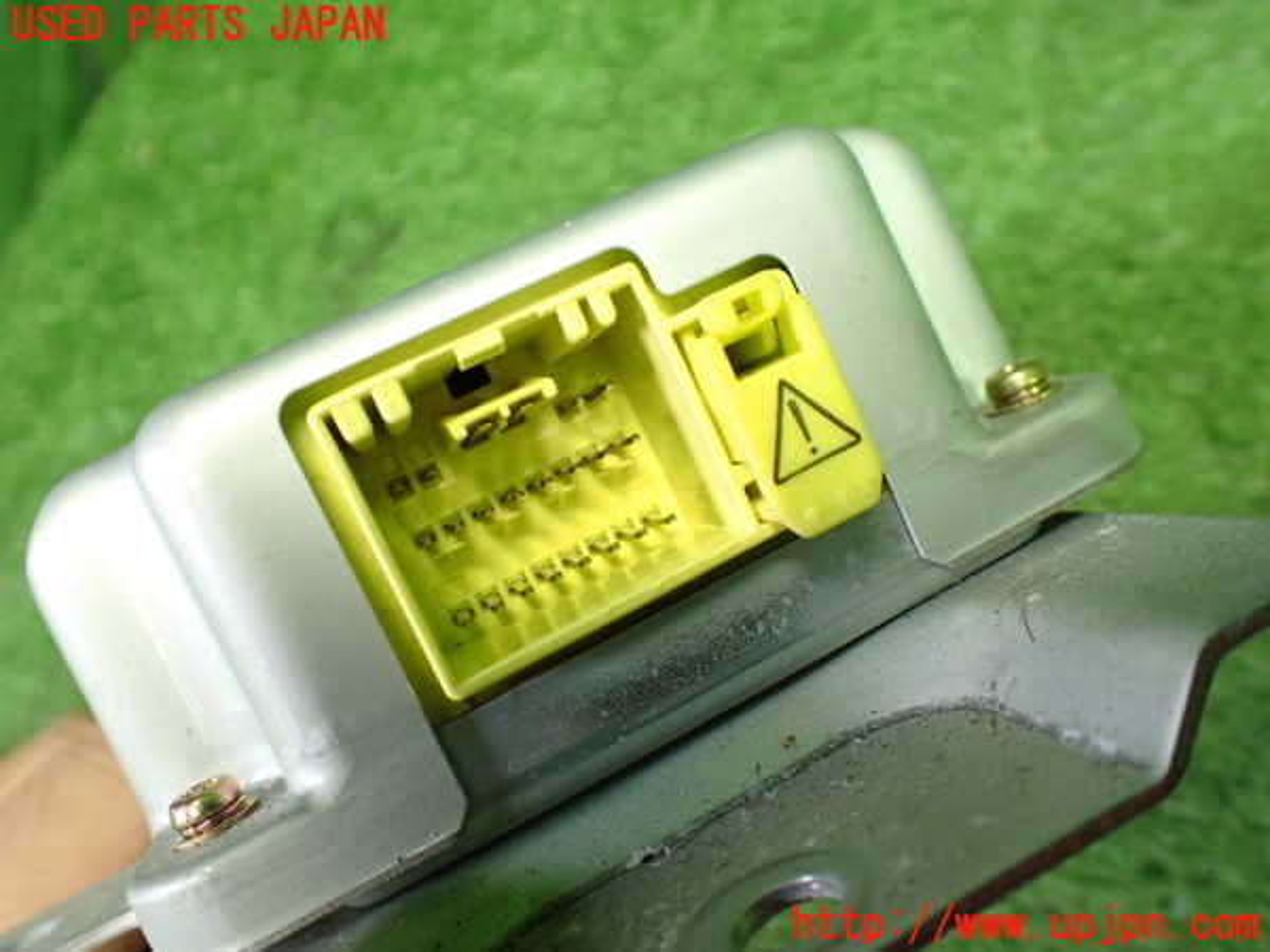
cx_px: 635
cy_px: 476
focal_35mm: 30
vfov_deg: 46.8
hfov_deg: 60.0
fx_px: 1101
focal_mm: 5.4
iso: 800
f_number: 2.3
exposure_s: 1/100
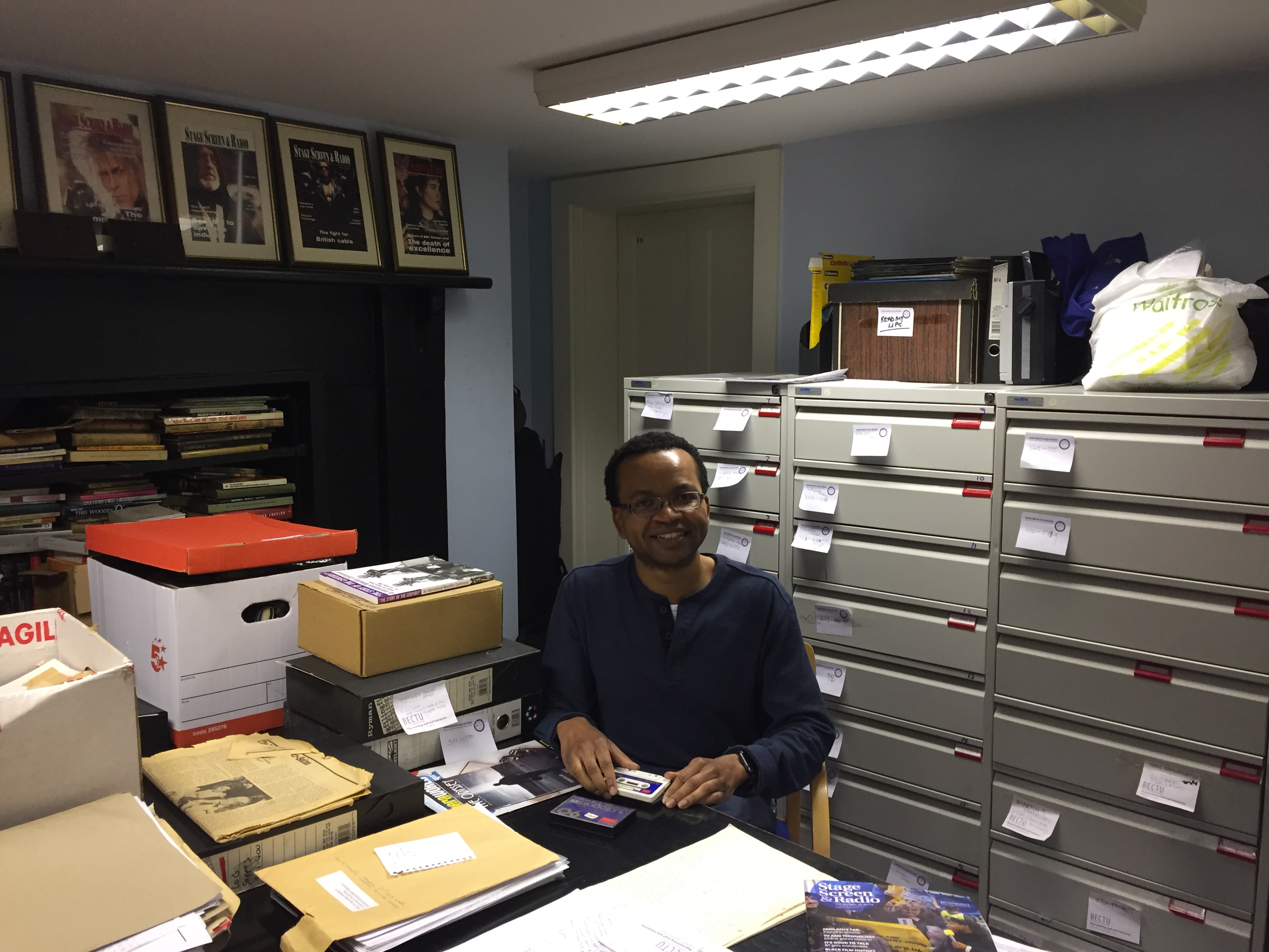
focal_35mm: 29
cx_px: 634
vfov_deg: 48.2
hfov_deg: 61.7
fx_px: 1063
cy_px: 476
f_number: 2.2
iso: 80
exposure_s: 1/33
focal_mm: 4.15
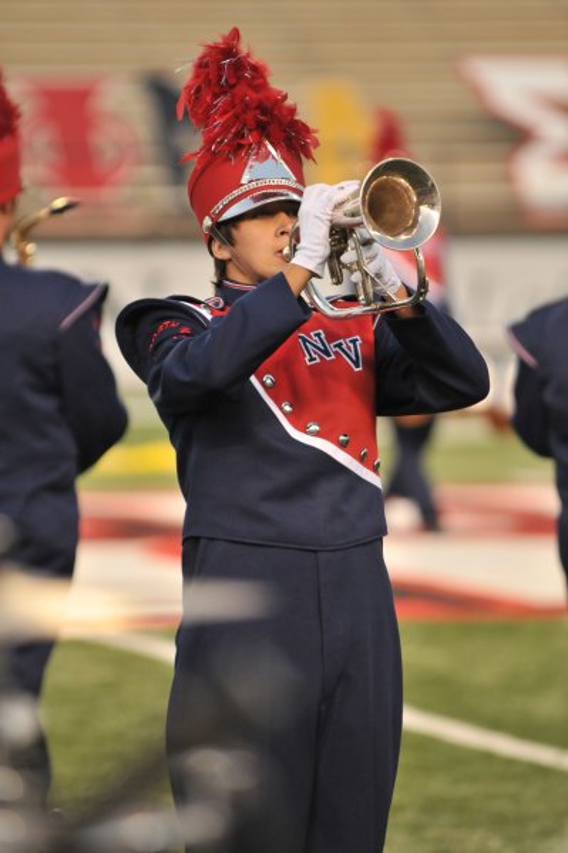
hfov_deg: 4.6
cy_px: 426
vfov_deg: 6.9
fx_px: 7112
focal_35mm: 300
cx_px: 284
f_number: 2.8
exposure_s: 1/400
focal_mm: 200
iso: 800
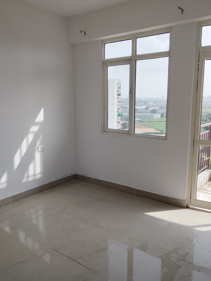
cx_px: 106
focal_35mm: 29
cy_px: 140
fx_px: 235
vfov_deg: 61.6
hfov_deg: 48.3
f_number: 1.8
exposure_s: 1/912
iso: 50
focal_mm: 4.25
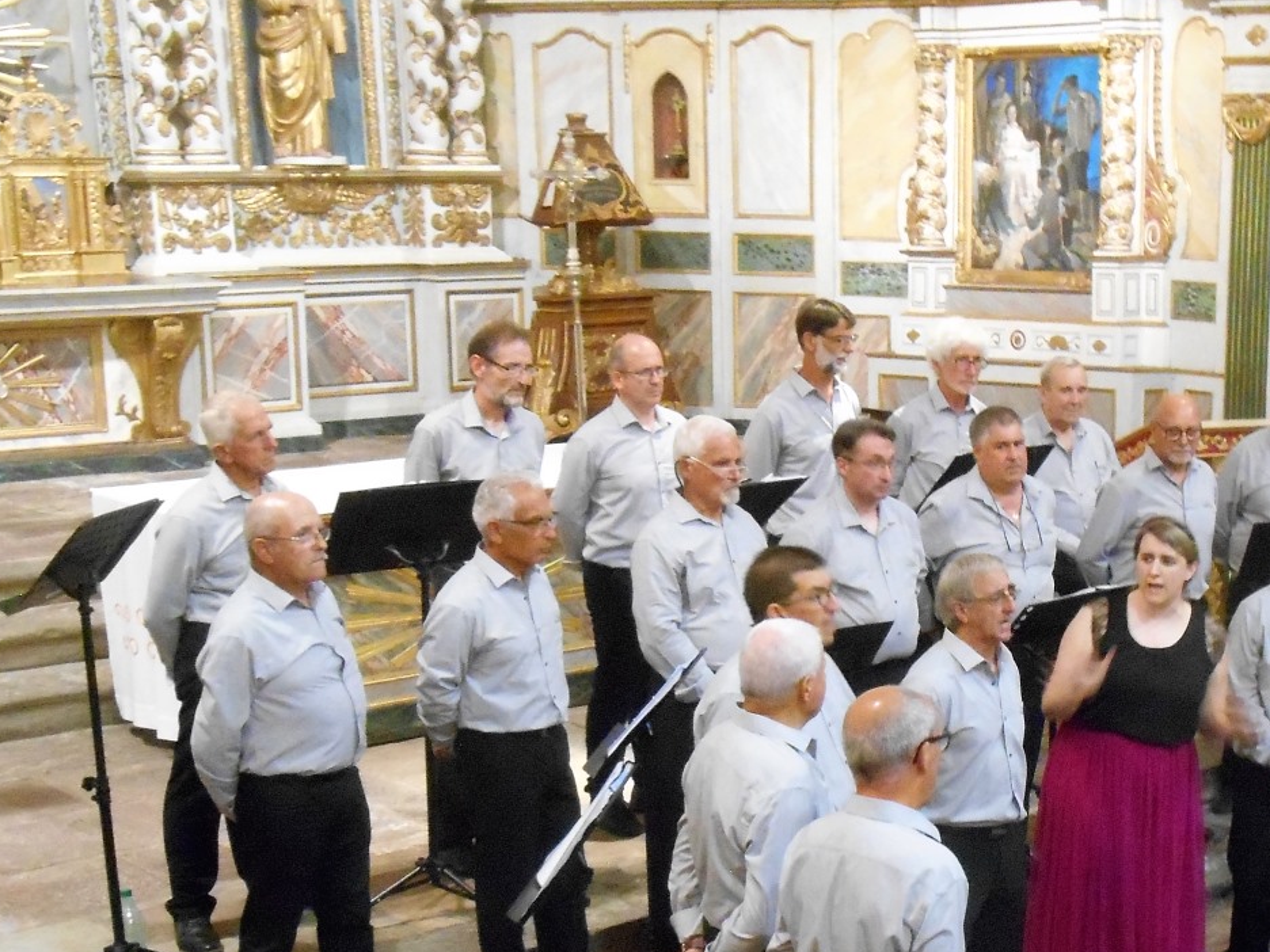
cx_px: 1042
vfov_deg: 27.2
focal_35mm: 53
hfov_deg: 34.9
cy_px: 694
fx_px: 1944
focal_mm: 5.5
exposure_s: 1/5
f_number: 3.6
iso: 800
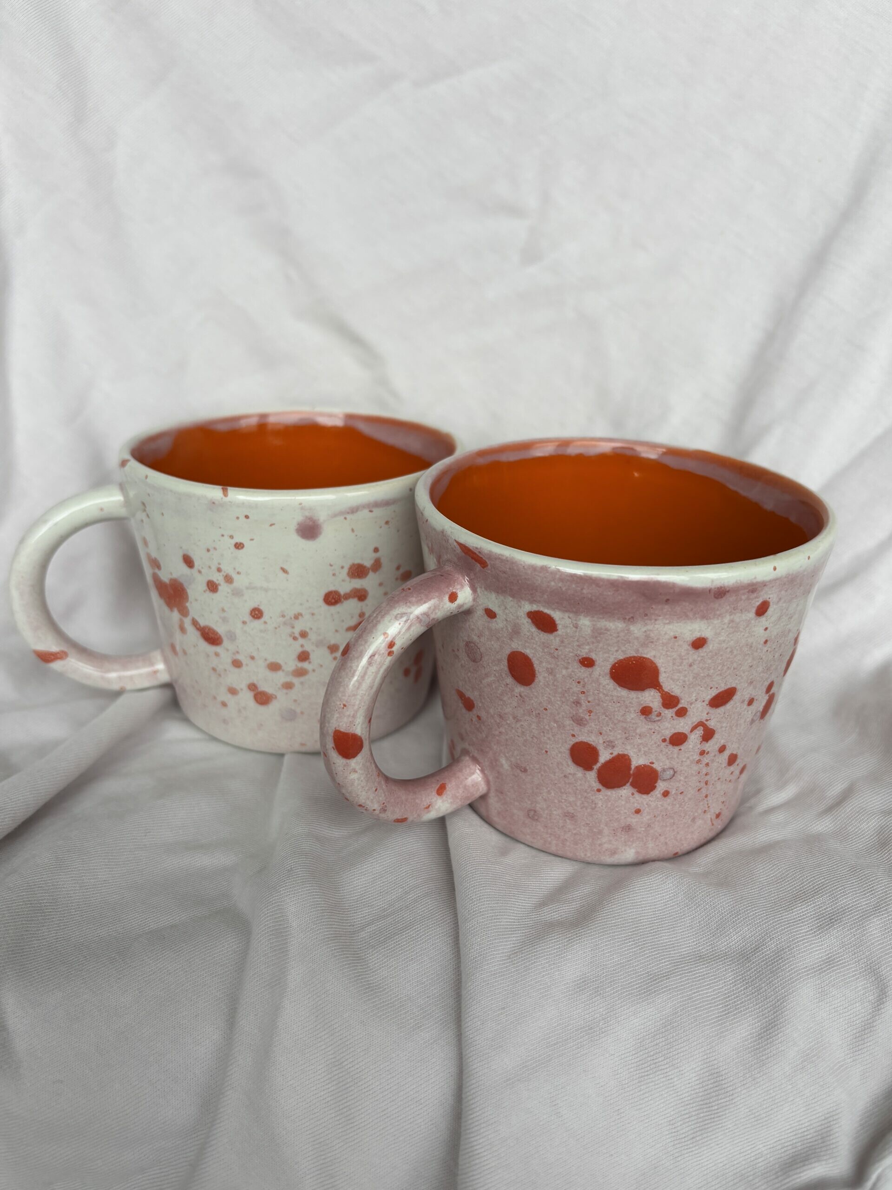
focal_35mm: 26
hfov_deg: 53.1
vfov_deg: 67.3
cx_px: 446
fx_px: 893
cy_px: 595
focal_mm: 5.96
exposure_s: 1/121
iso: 40
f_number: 1.6
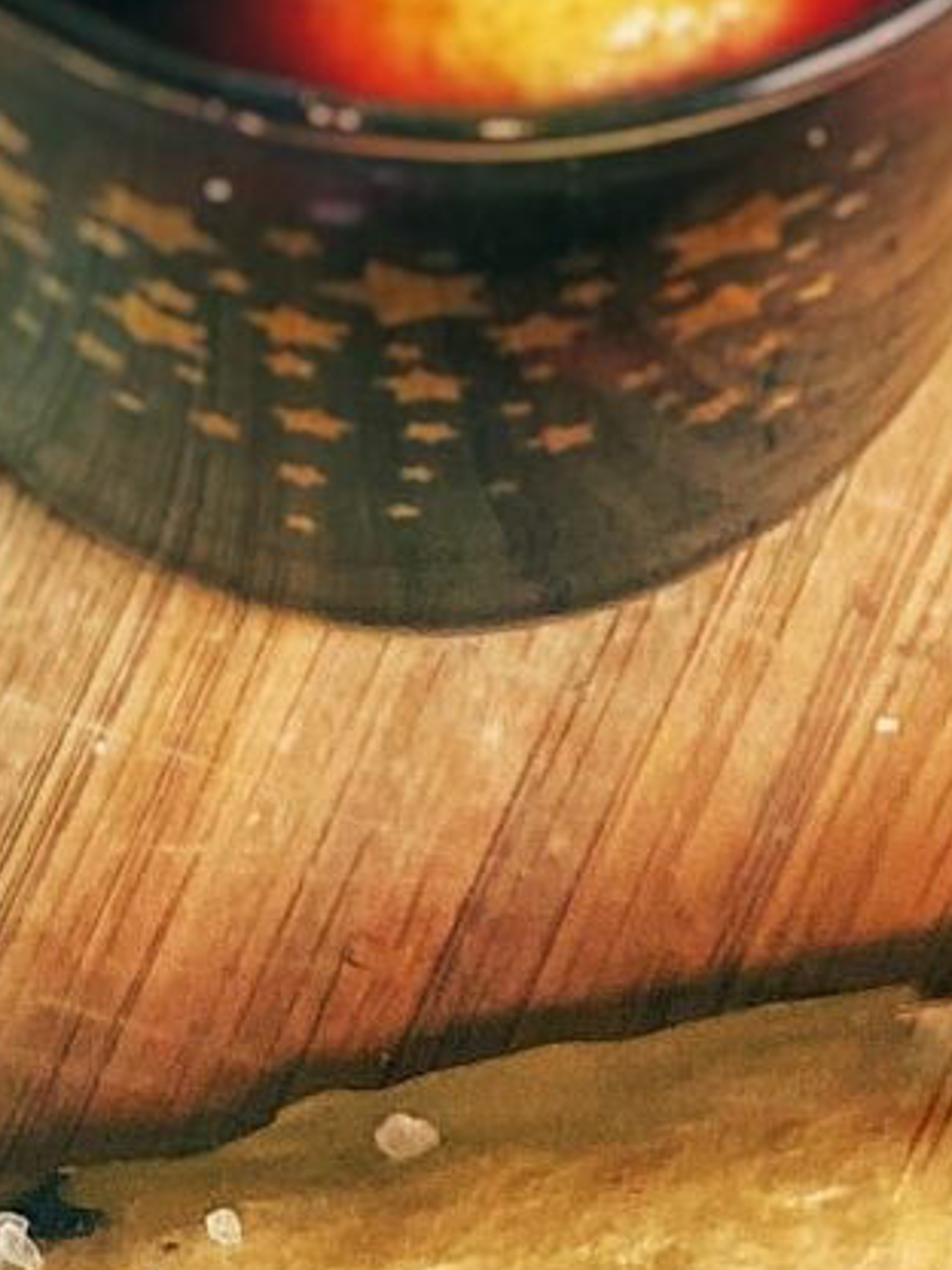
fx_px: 5867
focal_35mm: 160
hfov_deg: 9.3
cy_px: 1728
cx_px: 452
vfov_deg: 11.9
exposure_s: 1/50
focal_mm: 4.25
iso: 200
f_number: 1.8
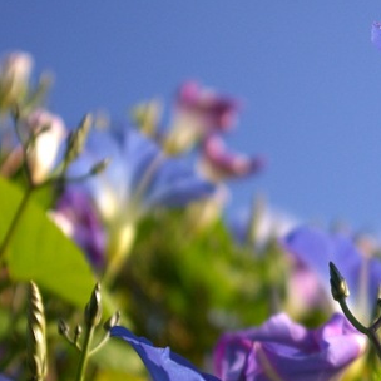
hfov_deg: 9.2
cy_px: 218
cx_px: 558
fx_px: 2297
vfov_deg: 9.5
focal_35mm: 184
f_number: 5.6
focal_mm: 43
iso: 200
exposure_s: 1/1500
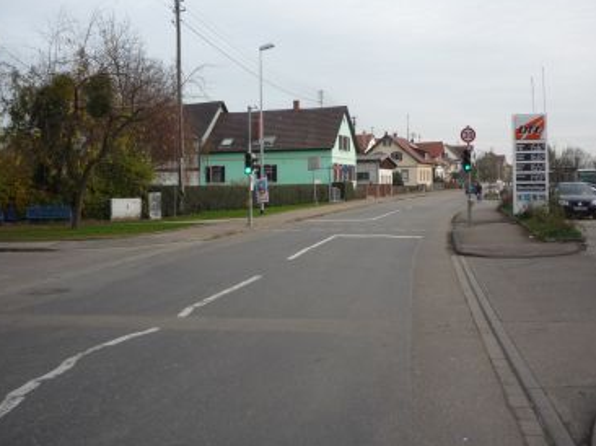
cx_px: 321
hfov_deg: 44.8
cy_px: 171
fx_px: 723
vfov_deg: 34.2
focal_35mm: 42
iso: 100
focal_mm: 5.2
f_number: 4
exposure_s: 1/320
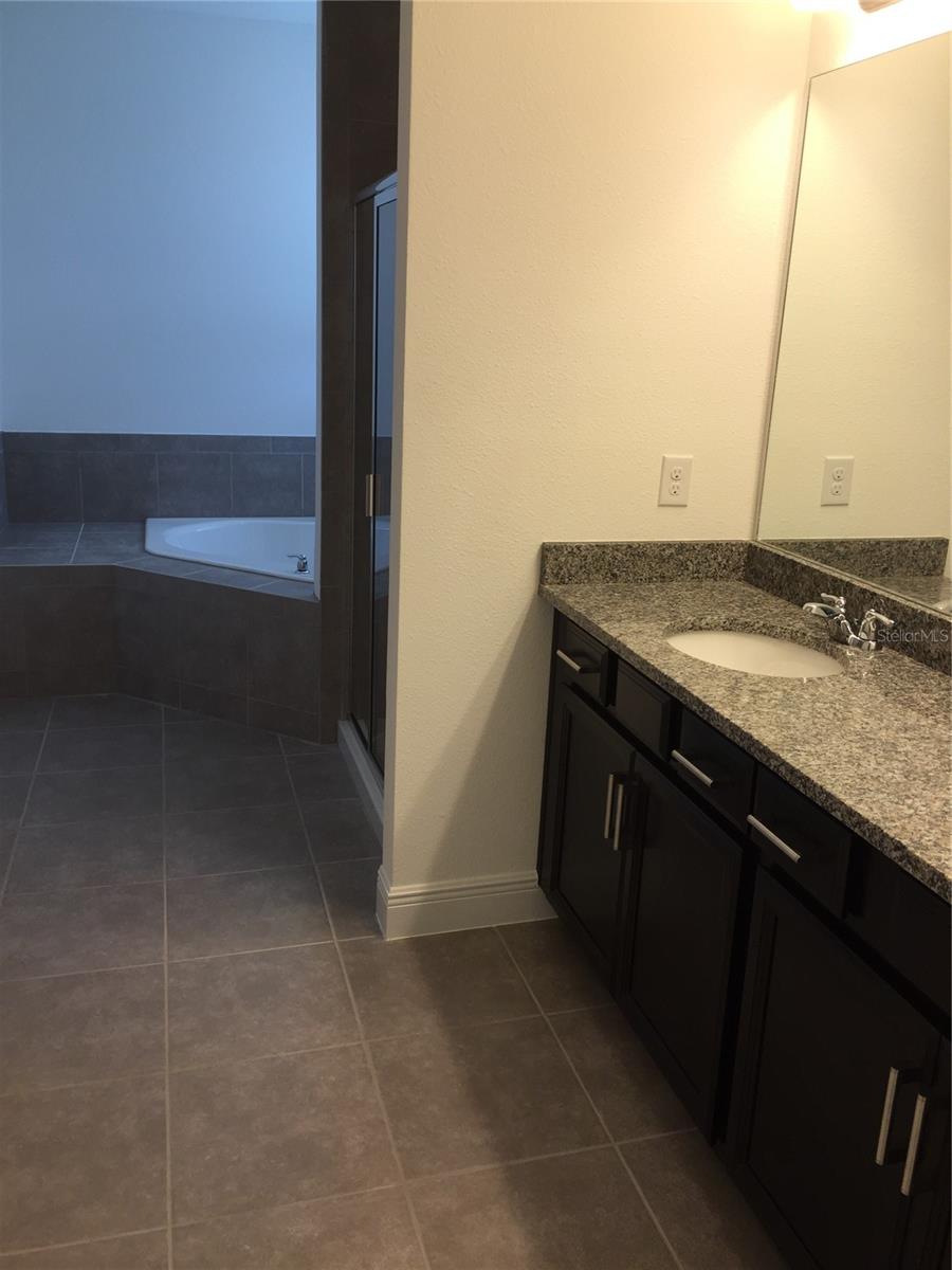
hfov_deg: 48.2
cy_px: 635
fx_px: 1063
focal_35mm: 29
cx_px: 476
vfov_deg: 61.7
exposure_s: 1/60
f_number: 2.2
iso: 40
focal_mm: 4.15
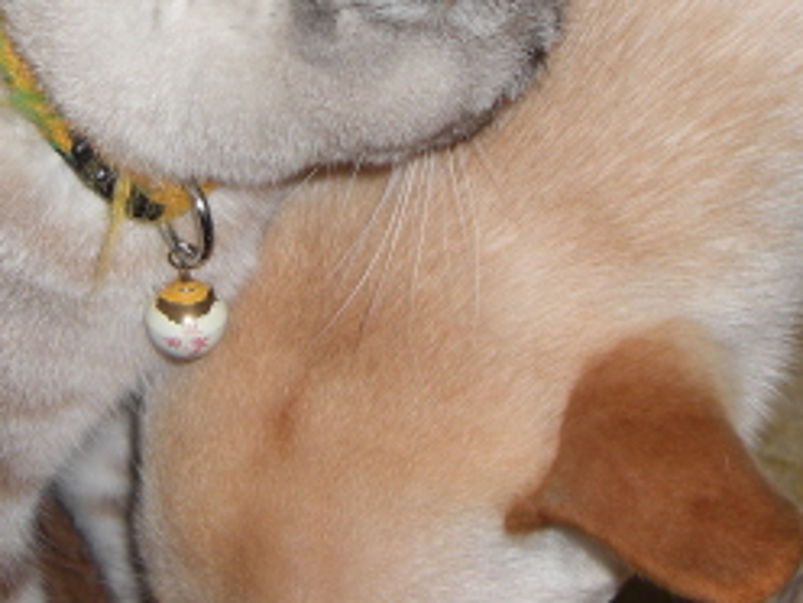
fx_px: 2273
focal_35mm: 98
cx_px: 356
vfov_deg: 14.9
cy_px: 55
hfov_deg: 20.0
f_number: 2.8
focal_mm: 7.9
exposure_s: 1/60
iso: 100
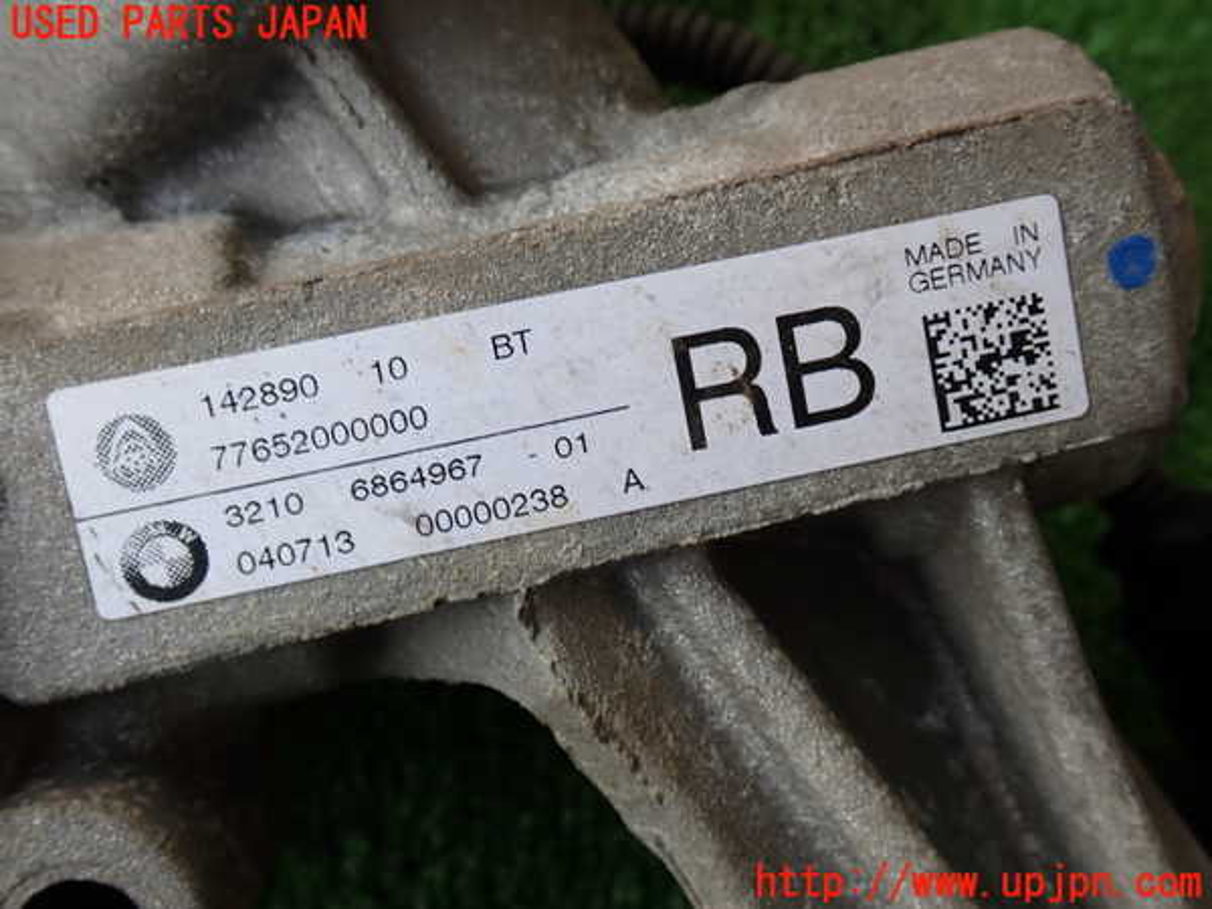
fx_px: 1260
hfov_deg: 51.4
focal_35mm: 36
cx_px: 606
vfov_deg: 39.7
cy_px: 454
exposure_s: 1/80
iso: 100
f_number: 3.5
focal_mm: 6.37
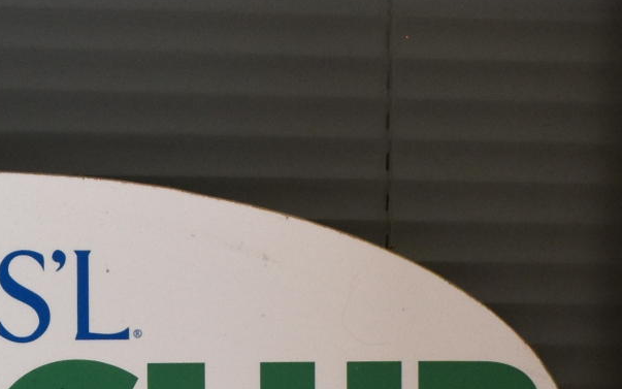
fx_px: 2577
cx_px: 15
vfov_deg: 8.5
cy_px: 572
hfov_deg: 13.6
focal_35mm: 152
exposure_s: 1/125
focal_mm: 20
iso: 400
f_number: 5.6
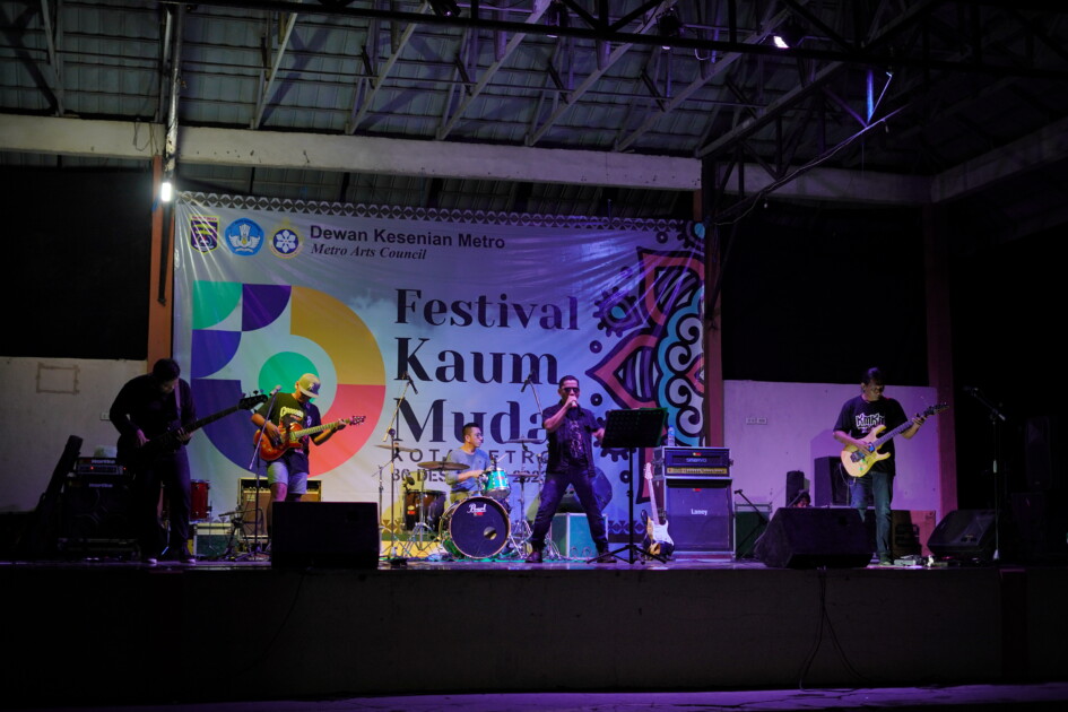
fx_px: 1483
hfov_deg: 39.6
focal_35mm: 50
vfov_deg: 27.0
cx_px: 534
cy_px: 356
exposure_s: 1/125
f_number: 2.2
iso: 400
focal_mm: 50
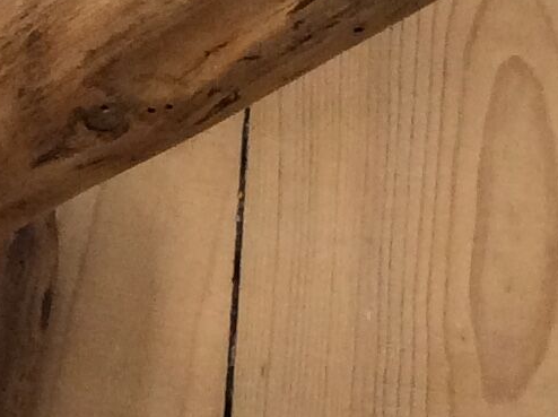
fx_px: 2704
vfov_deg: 8.8
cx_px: -647
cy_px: -23
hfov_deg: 10.6
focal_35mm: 168
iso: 125
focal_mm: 3.3
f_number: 2.4
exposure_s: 1/25
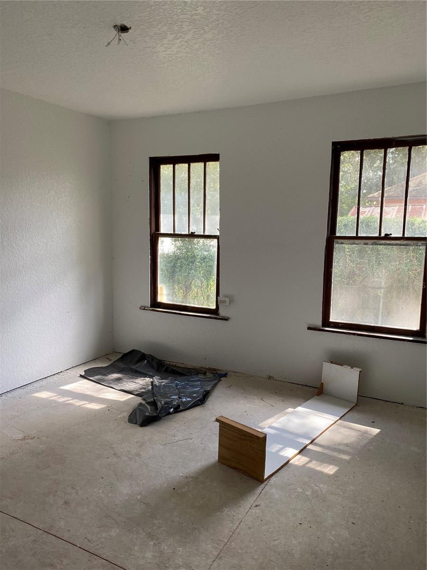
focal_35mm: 26
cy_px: 285
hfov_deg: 53.1
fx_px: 428
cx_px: 214
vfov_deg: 67.3
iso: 40
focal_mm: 4.25
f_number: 1.8
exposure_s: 1/121
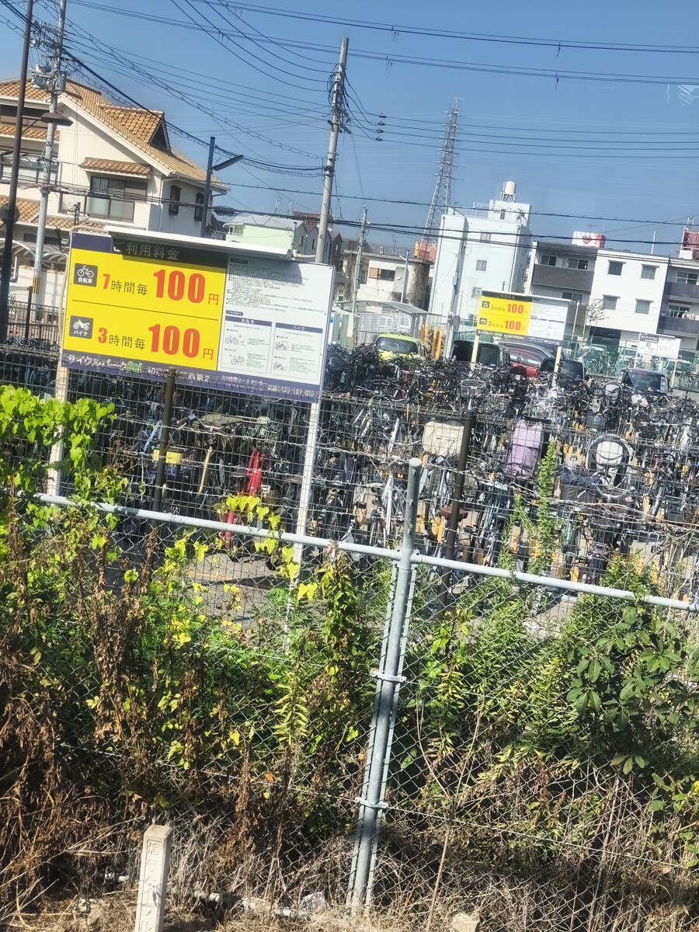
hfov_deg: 31.5
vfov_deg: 41.2
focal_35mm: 46
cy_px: 466
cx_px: 350
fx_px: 1239
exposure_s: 1/966
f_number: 1.65
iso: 50
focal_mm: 6.18
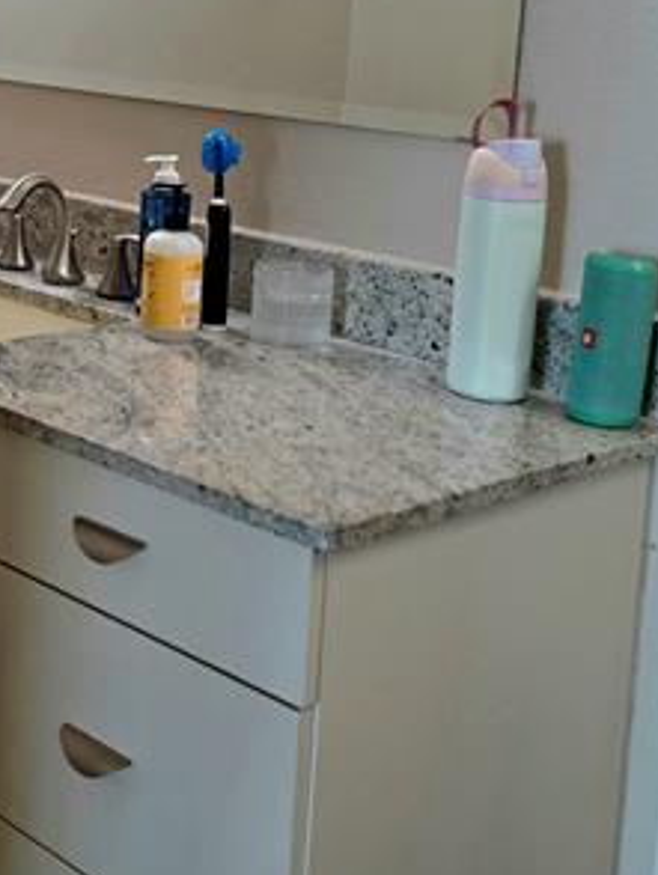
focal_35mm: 60
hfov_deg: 22.5
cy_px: 152
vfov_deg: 31.2
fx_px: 1518
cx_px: -131
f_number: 1.7
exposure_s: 1/120
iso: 200
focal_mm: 6.3
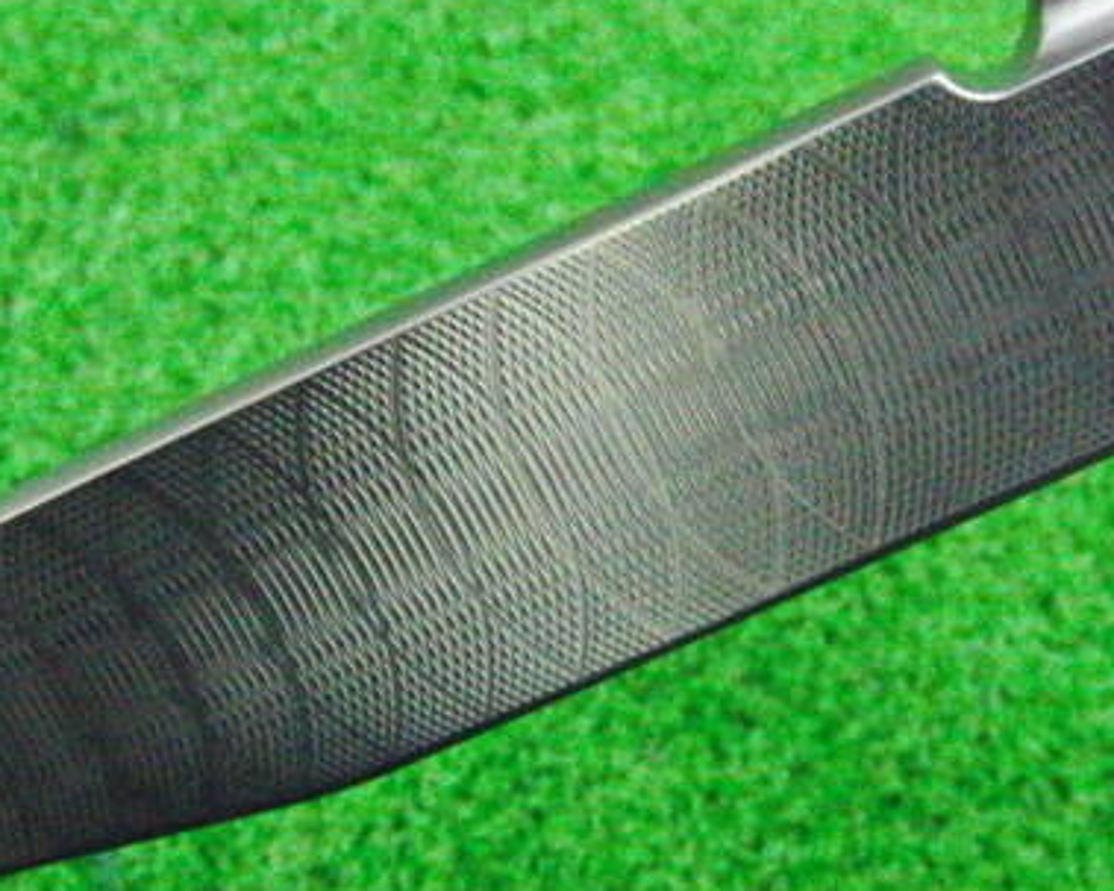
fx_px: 2011
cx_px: 744
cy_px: 338
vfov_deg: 24.9
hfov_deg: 30.7
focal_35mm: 61
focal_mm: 6.42
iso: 3200
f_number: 3.6
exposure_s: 1/125
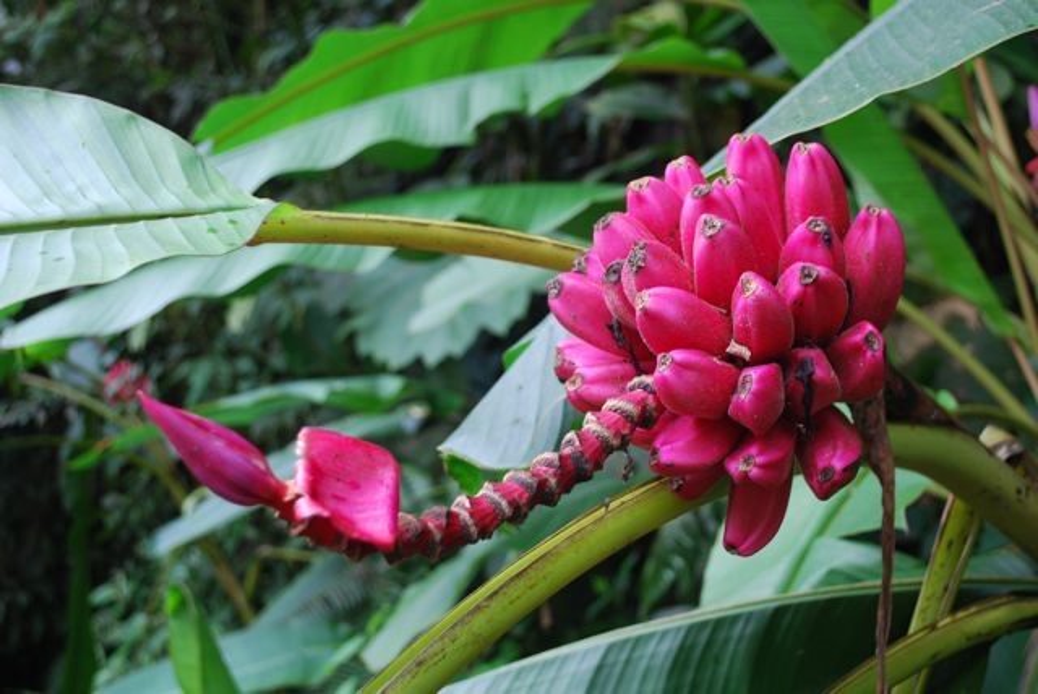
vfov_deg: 30.9
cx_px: 519
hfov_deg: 44.9
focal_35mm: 44
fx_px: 1255
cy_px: 347
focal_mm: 29
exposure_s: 1/30
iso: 220
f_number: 4.8
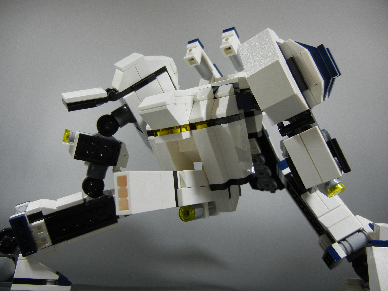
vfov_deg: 46.8
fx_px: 336
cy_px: 146
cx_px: 194
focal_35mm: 30
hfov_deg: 60.0
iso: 400
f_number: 3.5
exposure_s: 1/79
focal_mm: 5.4
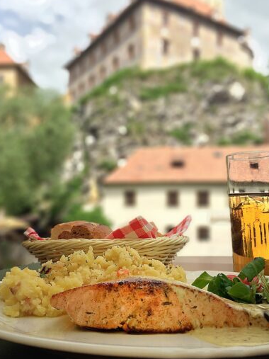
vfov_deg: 50.1
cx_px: 138
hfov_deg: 38.6
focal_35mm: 37
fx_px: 384
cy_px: 168
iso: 32
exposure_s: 1/1368
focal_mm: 4.12
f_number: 2.2
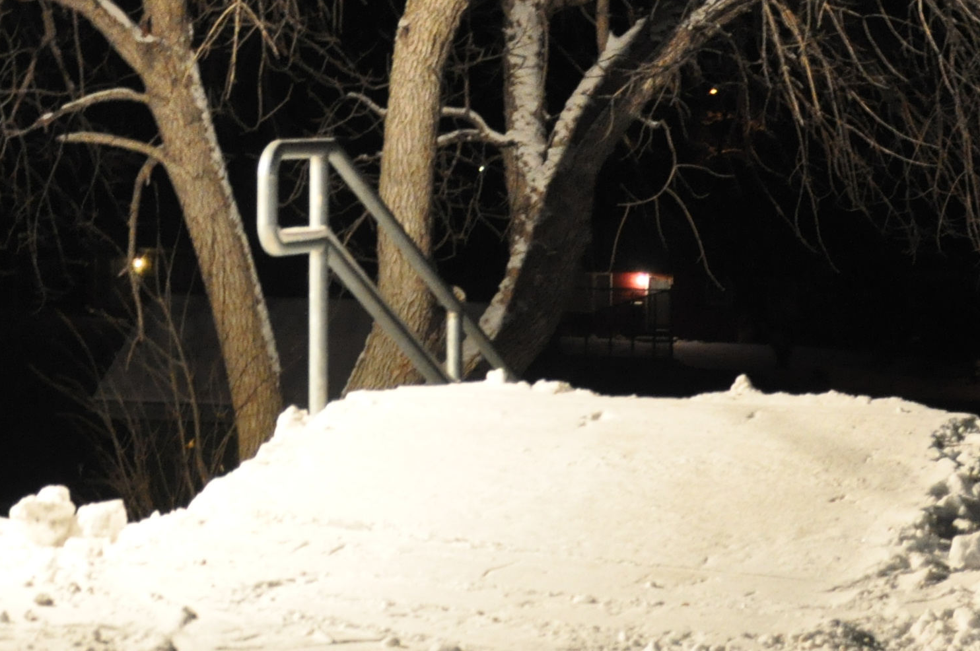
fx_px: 2828
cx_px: 283
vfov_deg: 13.1
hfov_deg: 19.6
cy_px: 112
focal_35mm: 104
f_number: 3.8
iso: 1600
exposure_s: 1/8
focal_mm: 24
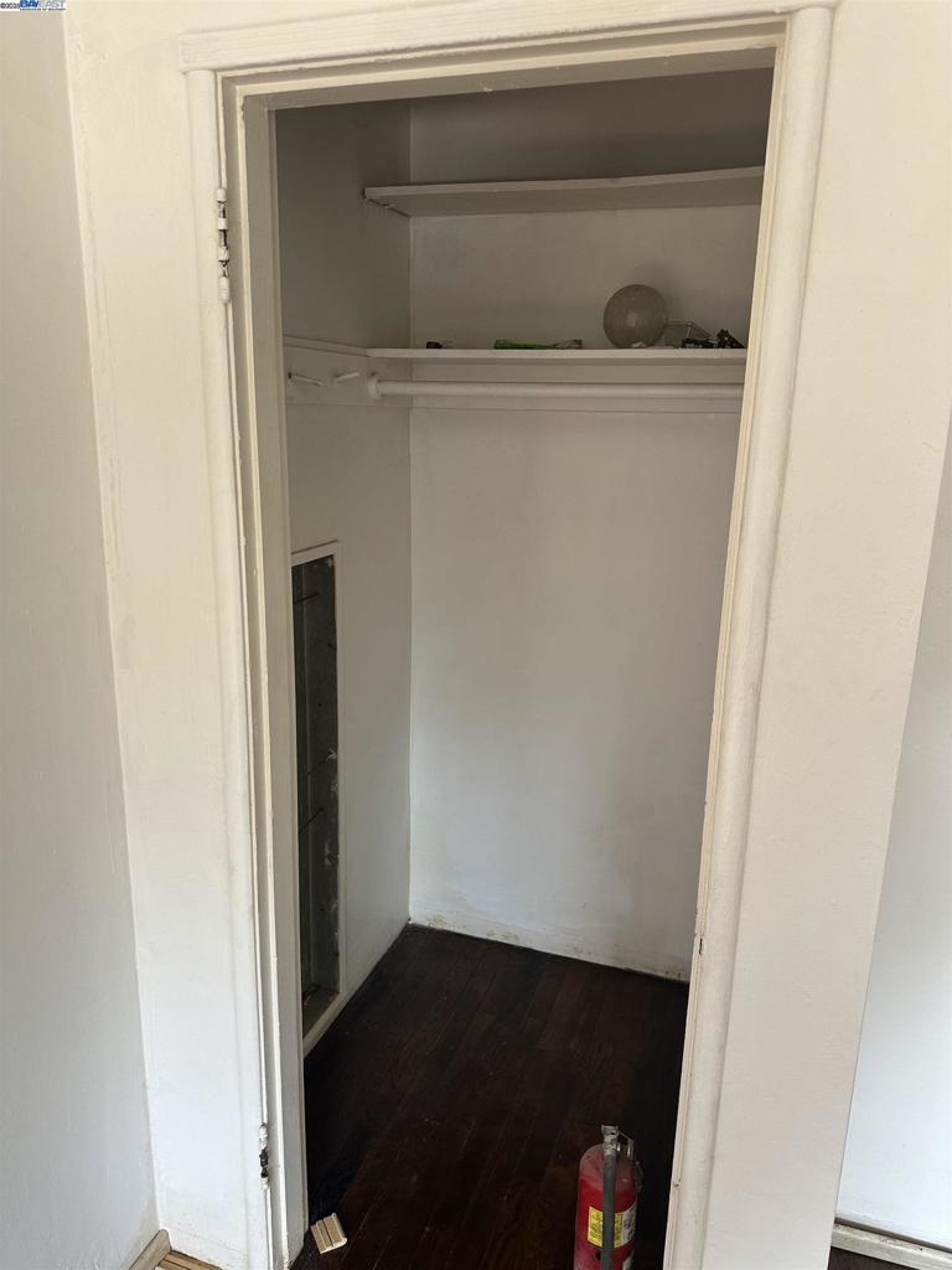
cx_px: 476
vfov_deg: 71.6
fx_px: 880
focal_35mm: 24
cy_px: 635
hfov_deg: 56.8
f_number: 1.78
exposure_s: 1/121
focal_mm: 6.86
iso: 125
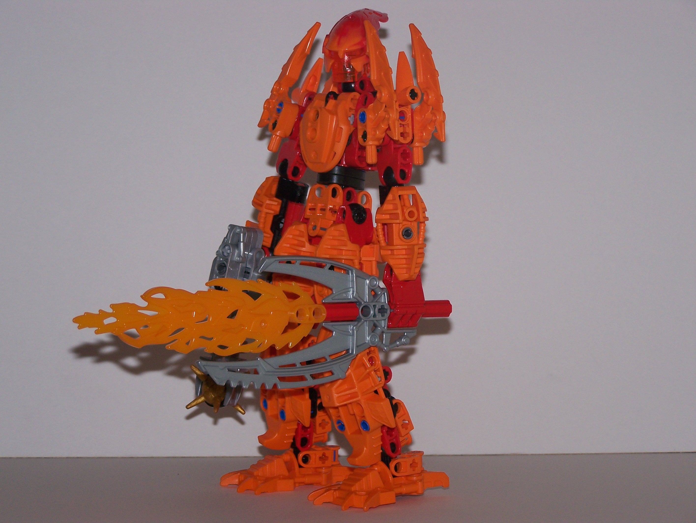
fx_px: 2113
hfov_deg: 18.7
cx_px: 348
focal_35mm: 105
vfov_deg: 14.1
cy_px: 262
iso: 80
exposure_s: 1/100
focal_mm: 17.5
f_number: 3.2
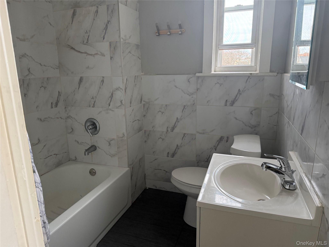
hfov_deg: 71.6
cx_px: 164
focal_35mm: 24
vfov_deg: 56.8
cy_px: 124
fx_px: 228
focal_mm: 6.76
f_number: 1.78
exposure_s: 1/71
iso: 200
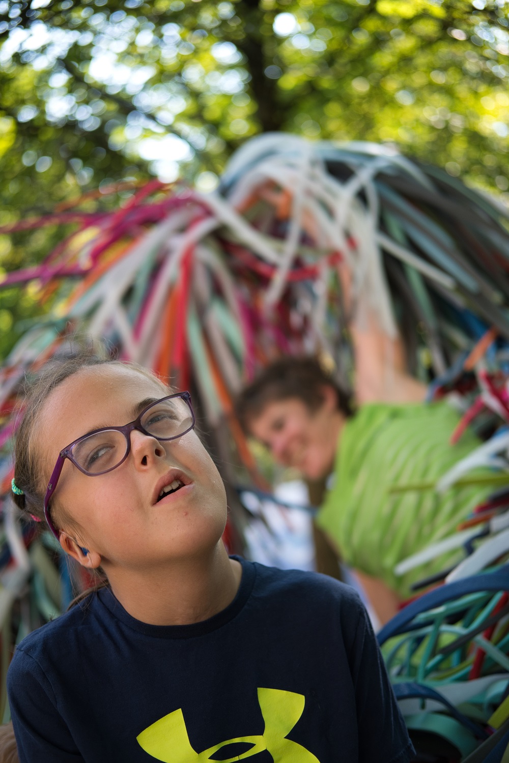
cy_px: 382
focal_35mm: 53
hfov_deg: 25.5
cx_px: 254
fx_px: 1124
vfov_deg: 37.5
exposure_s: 1/500
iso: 200
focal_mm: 35
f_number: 2
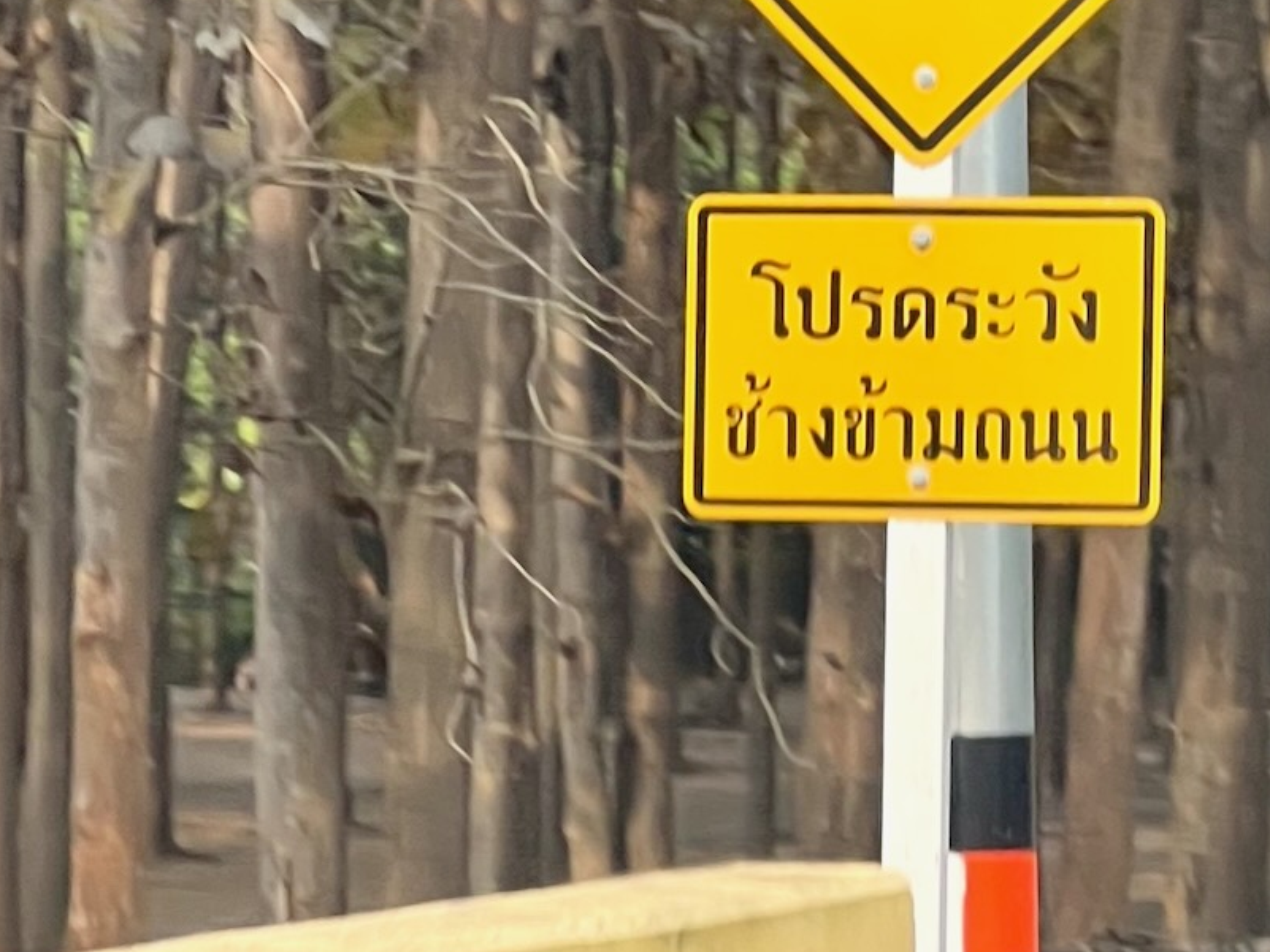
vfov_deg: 12.0
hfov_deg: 16.0
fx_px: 4513
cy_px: 257
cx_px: 931
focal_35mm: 123
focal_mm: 9
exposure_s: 1/99
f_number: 2.8
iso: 40
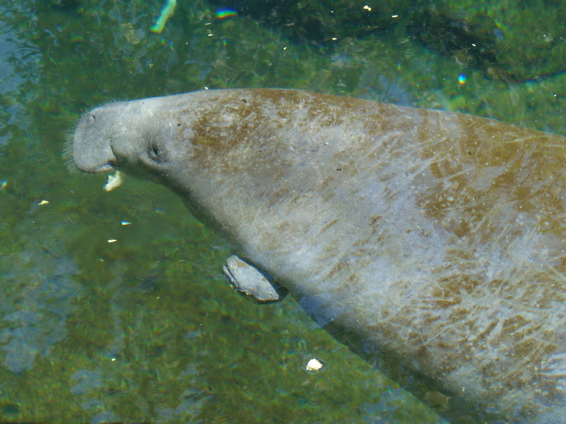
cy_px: 212
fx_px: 3450
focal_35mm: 211
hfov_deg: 9.4
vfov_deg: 7.0
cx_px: 283
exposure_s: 1/100
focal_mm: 39.2
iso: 64
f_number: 5
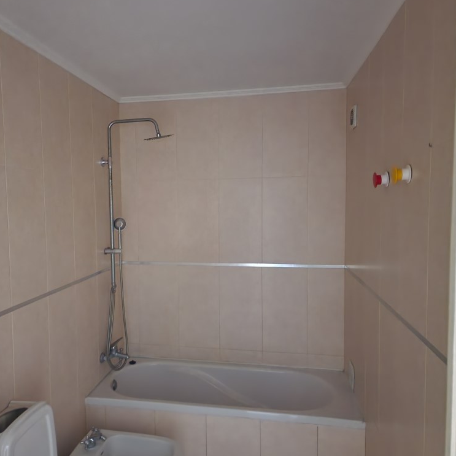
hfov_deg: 56.8
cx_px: 179
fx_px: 417
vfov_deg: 57.3
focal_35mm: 28
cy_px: 226
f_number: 1.8
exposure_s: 1/17
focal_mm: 6.4
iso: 1250
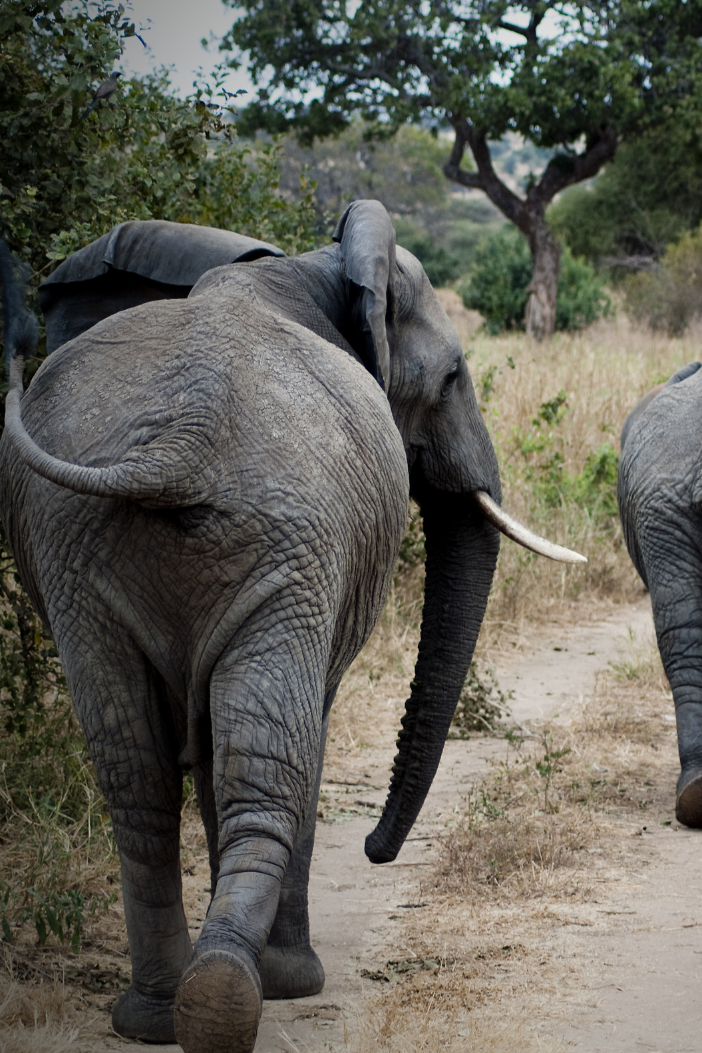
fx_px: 4651
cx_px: 627
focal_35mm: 159
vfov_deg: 12.9
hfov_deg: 8.6
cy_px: 524
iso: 200
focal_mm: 70
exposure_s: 1/500
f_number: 4
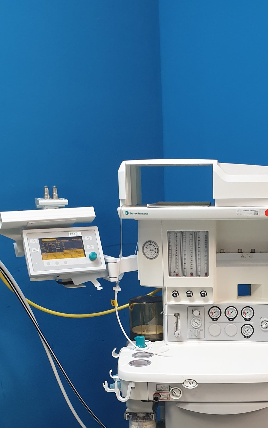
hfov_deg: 27.6
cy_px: 351
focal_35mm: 46
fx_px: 537
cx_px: 205
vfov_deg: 41.3
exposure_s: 1/50
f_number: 2.4
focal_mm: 4.3
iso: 200
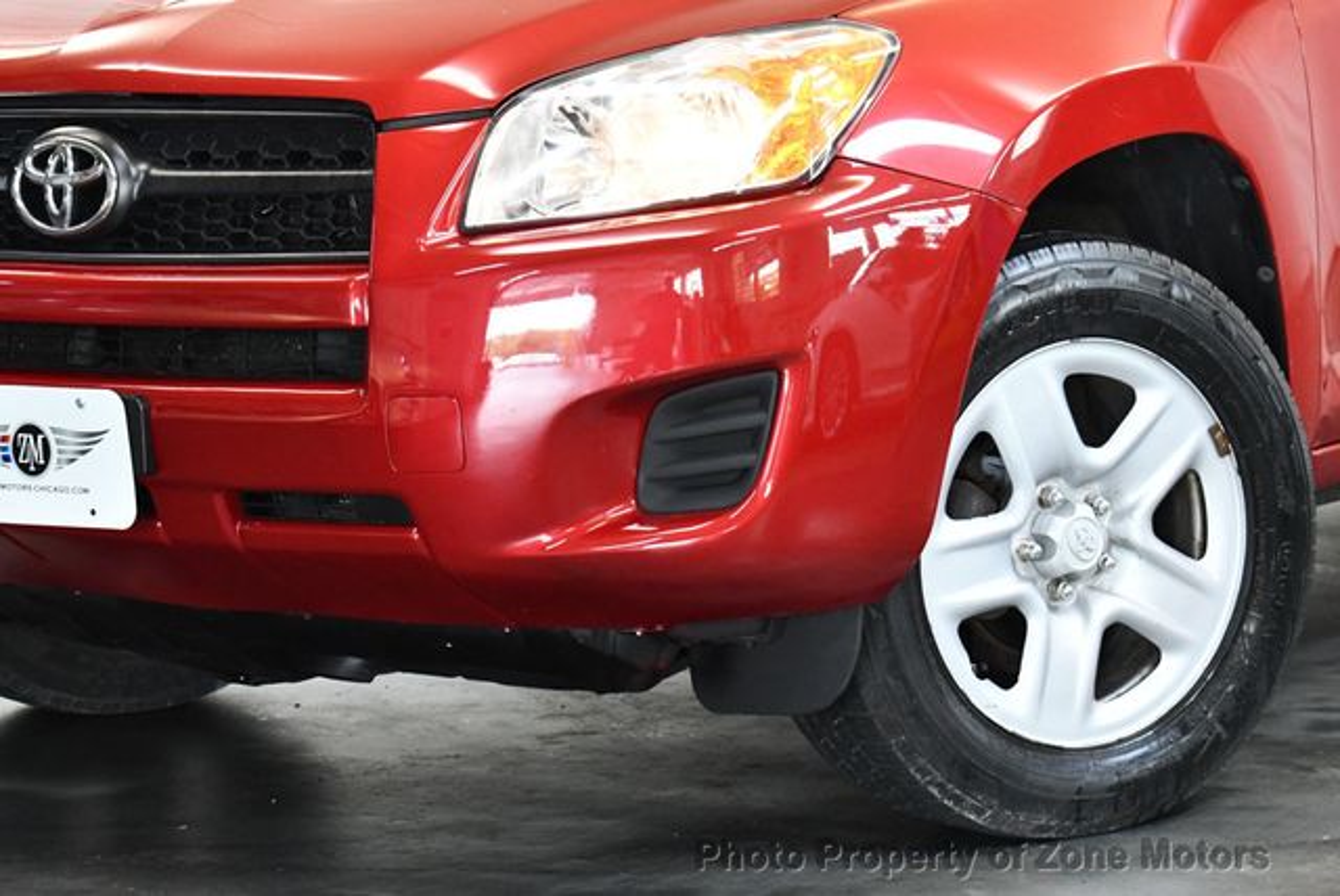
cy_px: 448
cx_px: 670
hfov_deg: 19.6
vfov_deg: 13.2
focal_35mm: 104
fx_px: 3875
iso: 2200
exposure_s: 1/125
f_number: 5.6
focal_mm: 52
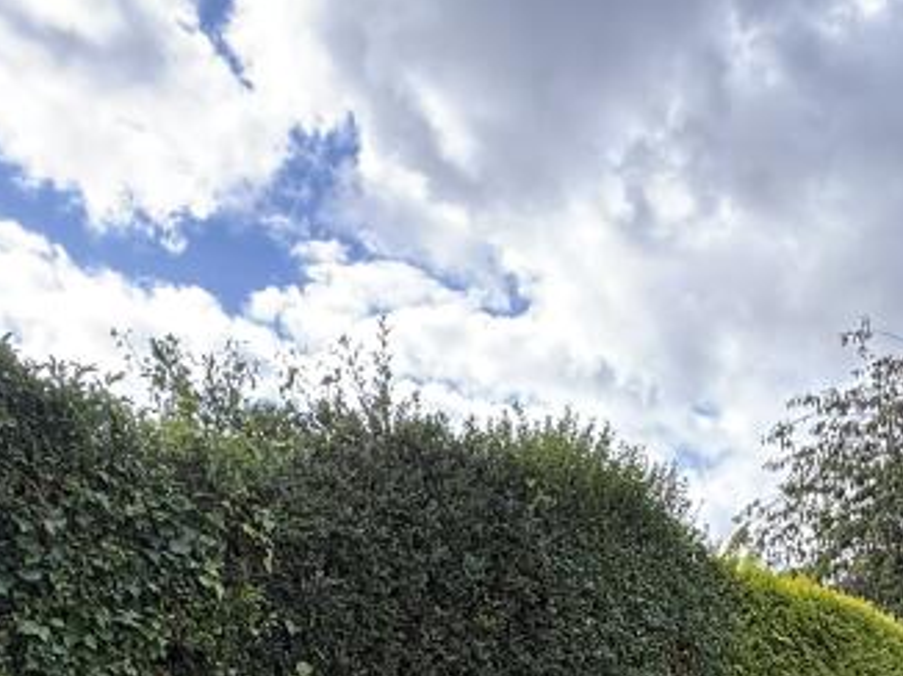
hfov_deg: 42.1
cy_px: 953
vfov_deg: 26.1
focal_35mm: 44
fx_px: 1147
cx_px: 643
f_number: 2.2
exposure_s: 1/274
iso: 50
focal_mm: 2.22
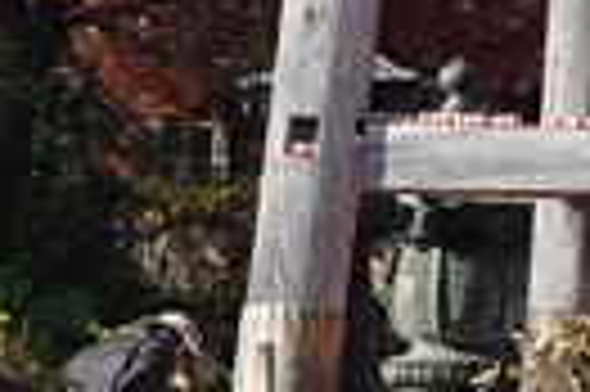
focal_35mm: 467
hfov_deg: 4.4
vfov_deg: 2.9
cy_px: -701
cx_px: 608
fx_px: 7639
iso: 1000
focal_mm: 59.6
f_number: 8
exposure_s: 1/1250
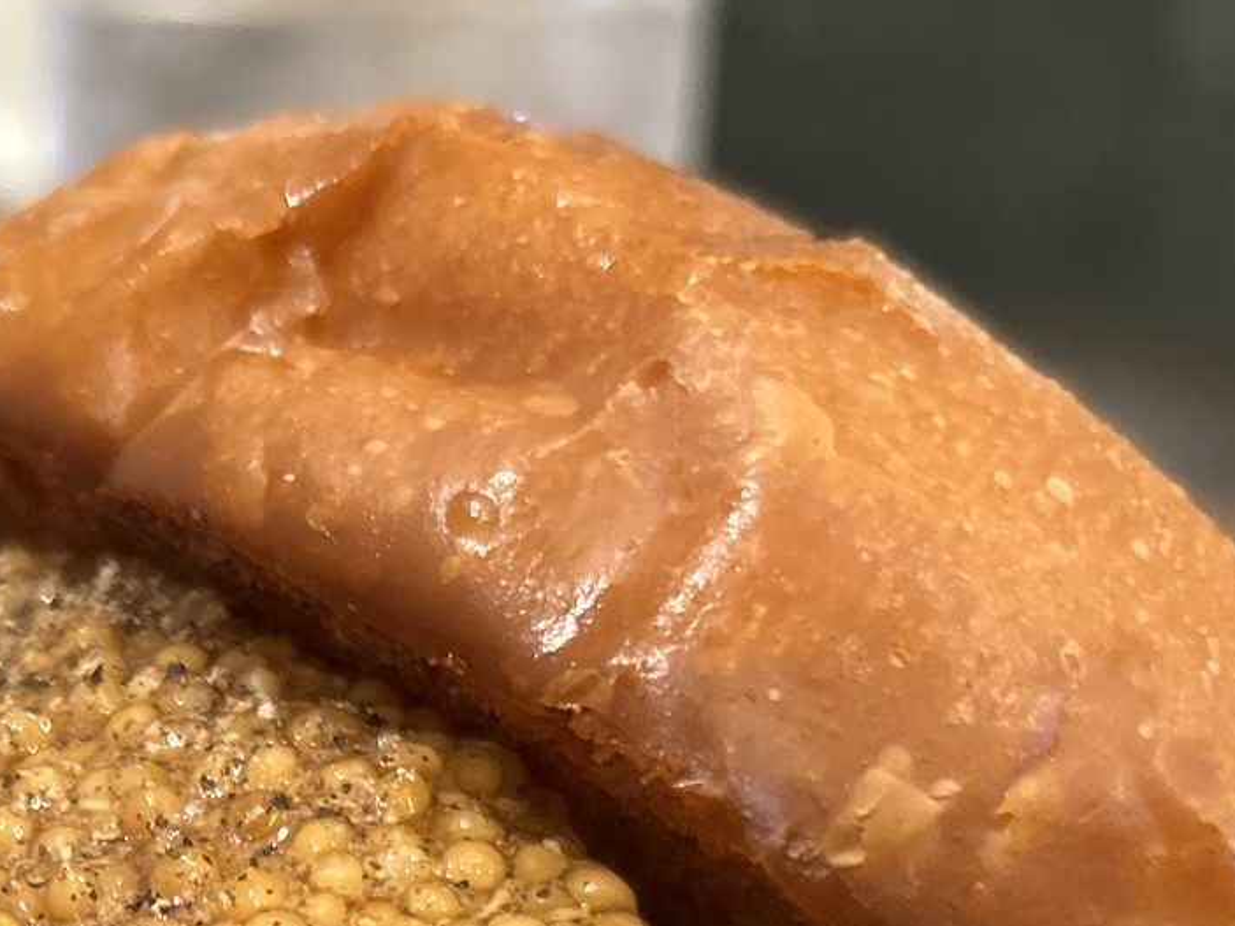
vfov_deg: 18.2
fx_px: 2640
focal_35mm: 74
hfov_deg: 25.3
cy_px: 1300
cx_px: 53
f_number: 1.5
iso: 400
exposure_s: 1/50
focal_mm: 5.7
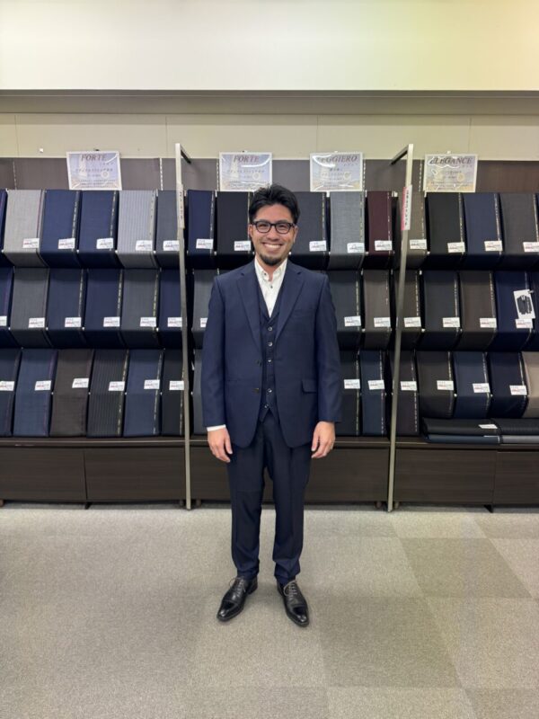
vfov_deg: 71.6
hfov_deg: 56.8
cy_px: 360
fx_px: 498
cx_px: 270
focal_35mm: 24
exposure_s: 1/50
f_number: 1.78
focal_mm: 6.76
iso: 160
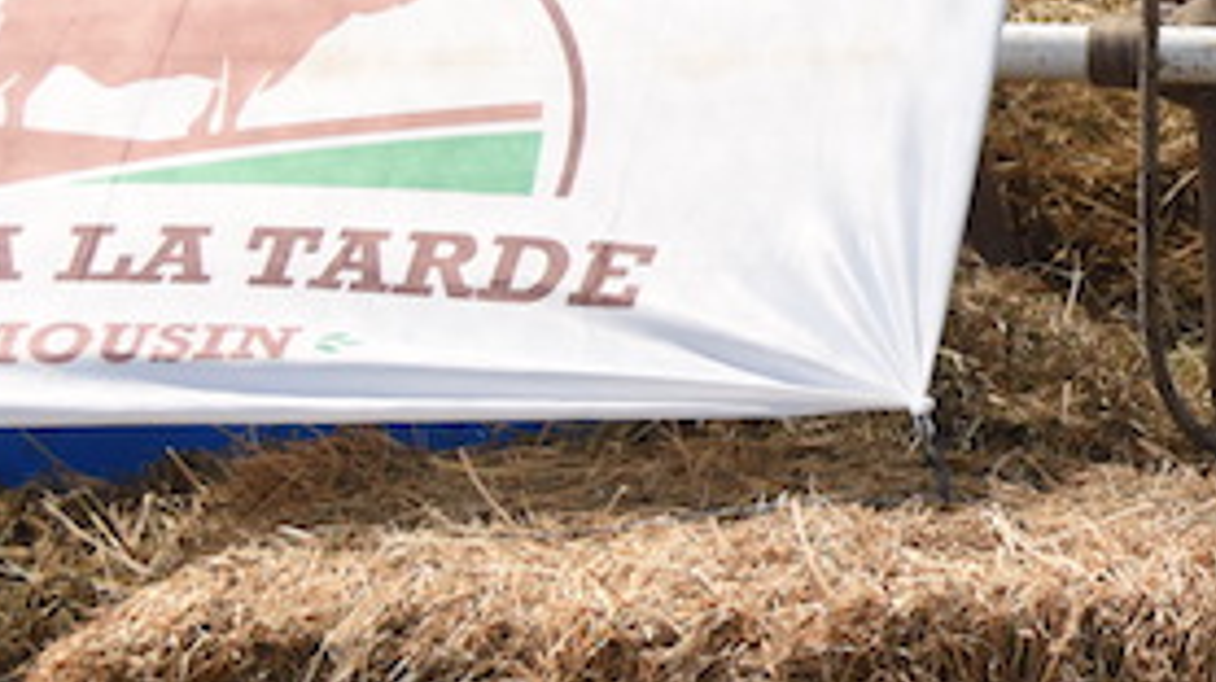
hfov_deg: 12.4
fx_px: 5446
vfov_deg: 7.0
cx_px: 1540
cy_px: -376
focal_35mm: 169
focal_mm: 35
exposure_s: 1/1600
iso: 200
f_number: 4
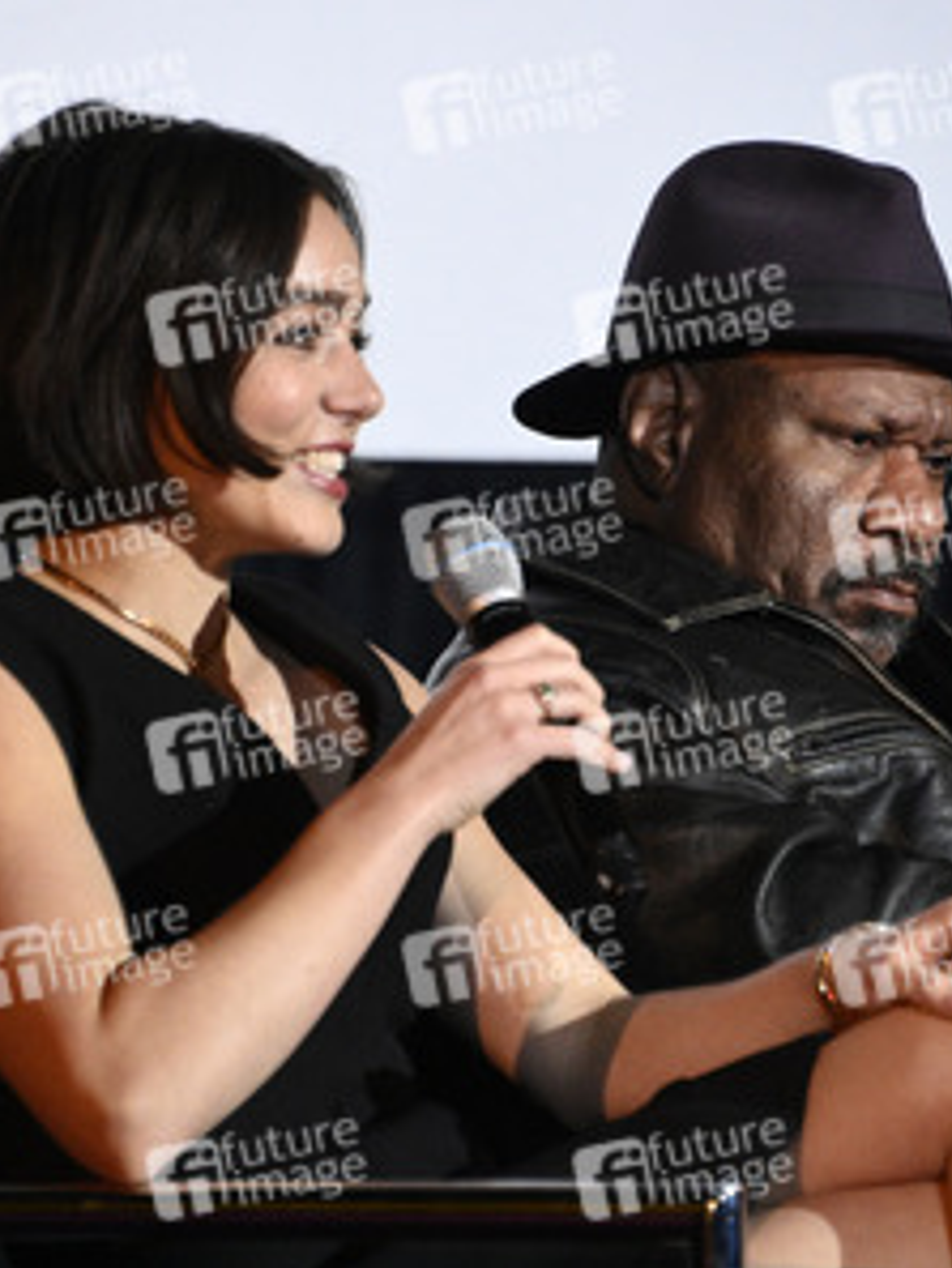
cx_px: 570
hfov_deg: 3.4
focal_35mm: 437
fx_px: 16013
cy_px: 636
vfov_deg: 4.5
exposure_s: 1/160
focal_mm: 300
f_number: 5.6
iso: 10000
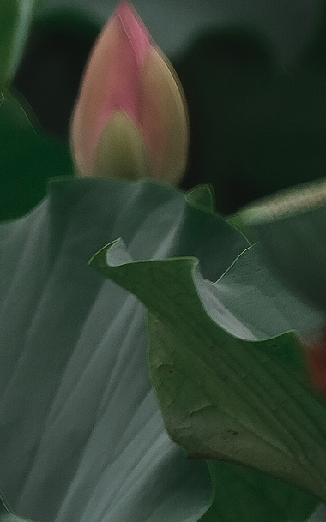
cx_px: 46
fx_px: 27454
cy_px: 155
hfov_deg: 0.7
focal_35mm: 1929
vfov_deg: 1.1
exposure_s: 1/250
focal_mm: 400
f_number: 5.6
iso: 250
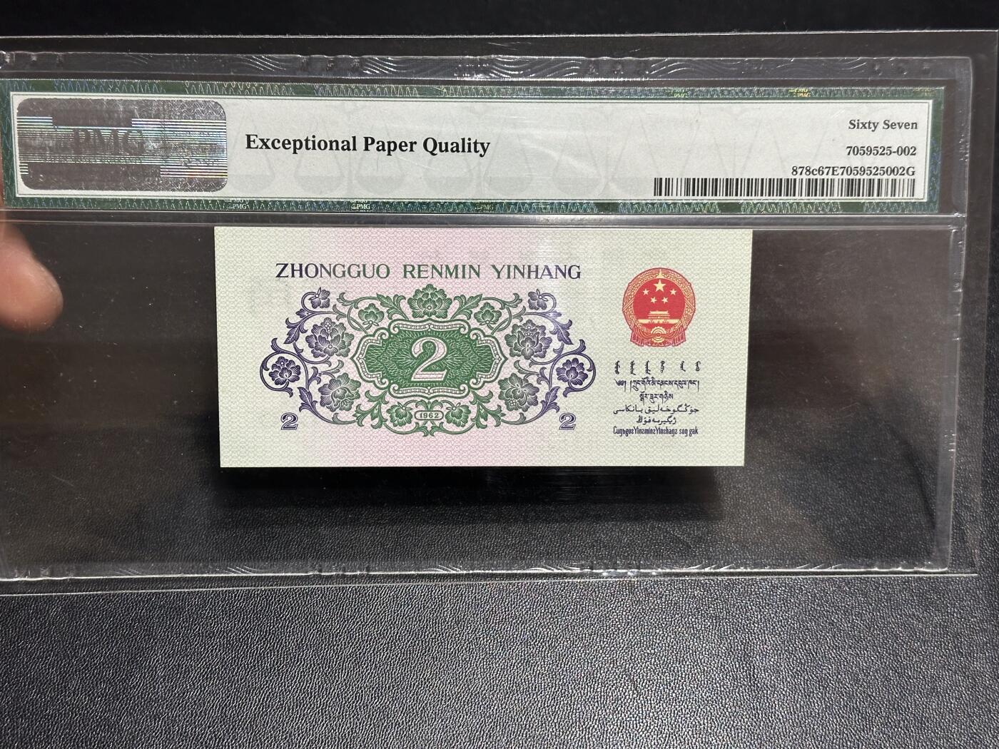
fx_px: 1385
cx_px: 500
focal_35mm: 48
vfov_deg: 30.3
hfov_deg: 39.7
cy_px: 374
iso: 160
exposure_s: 1/50
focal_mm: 6.86
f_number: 1.78
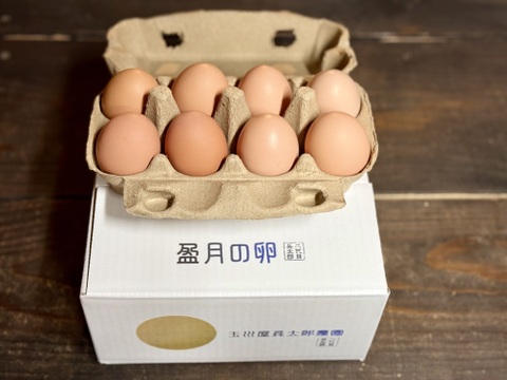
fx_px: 703
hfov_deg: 39.7
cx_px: 254
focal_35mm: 48
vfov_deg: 30.3
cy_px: 190
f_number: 1.78
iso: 200
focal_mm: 6.76
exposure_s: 1/50
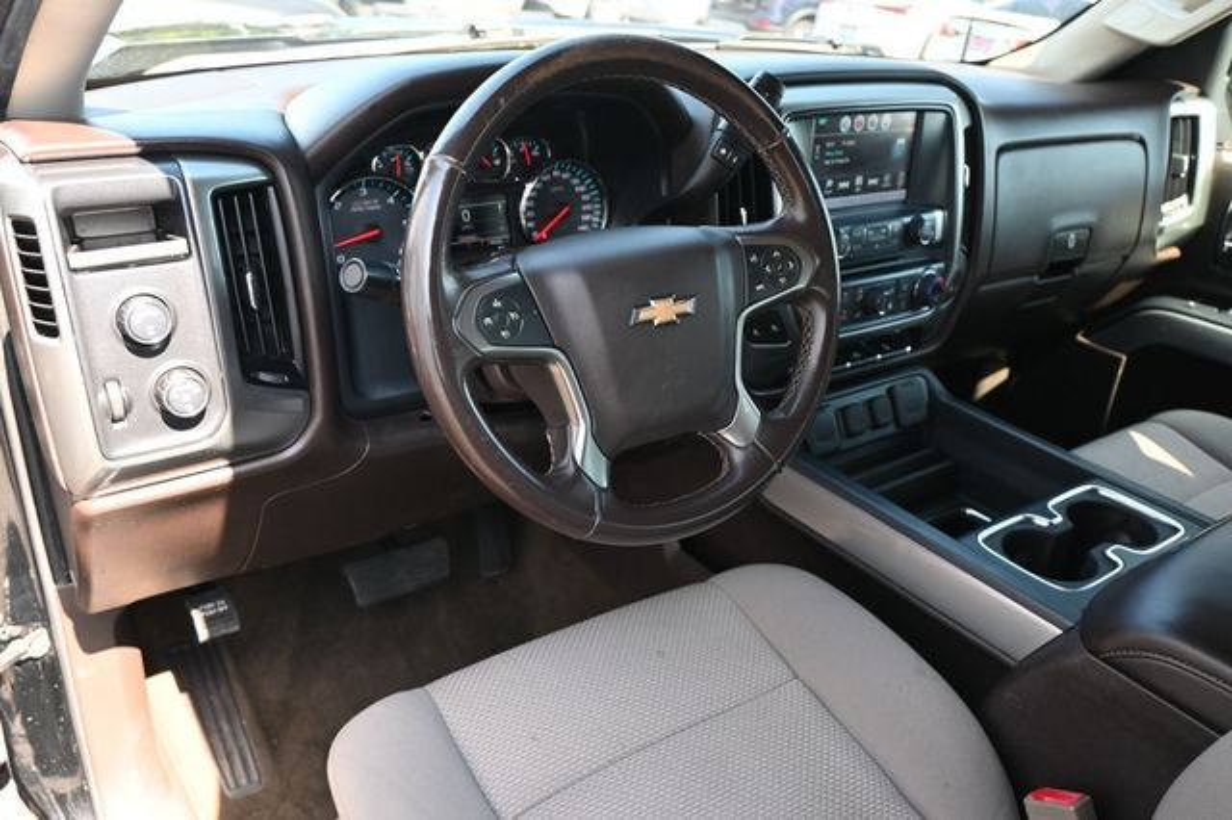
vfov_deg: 44.6
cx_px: 616
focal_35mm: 29
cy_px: 410
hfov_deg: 63.2
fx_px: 1000
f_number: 3.8
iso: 640
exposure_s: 1/125
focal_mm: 19.5
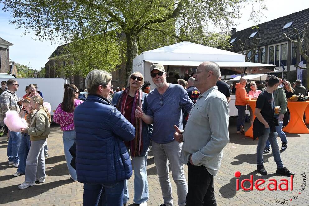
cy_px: 103
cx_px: 154
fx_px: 232
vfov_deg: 47.9
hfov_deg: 67.4
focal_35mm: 27
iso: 100
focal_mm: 18
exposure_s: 1/320
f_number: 6.3
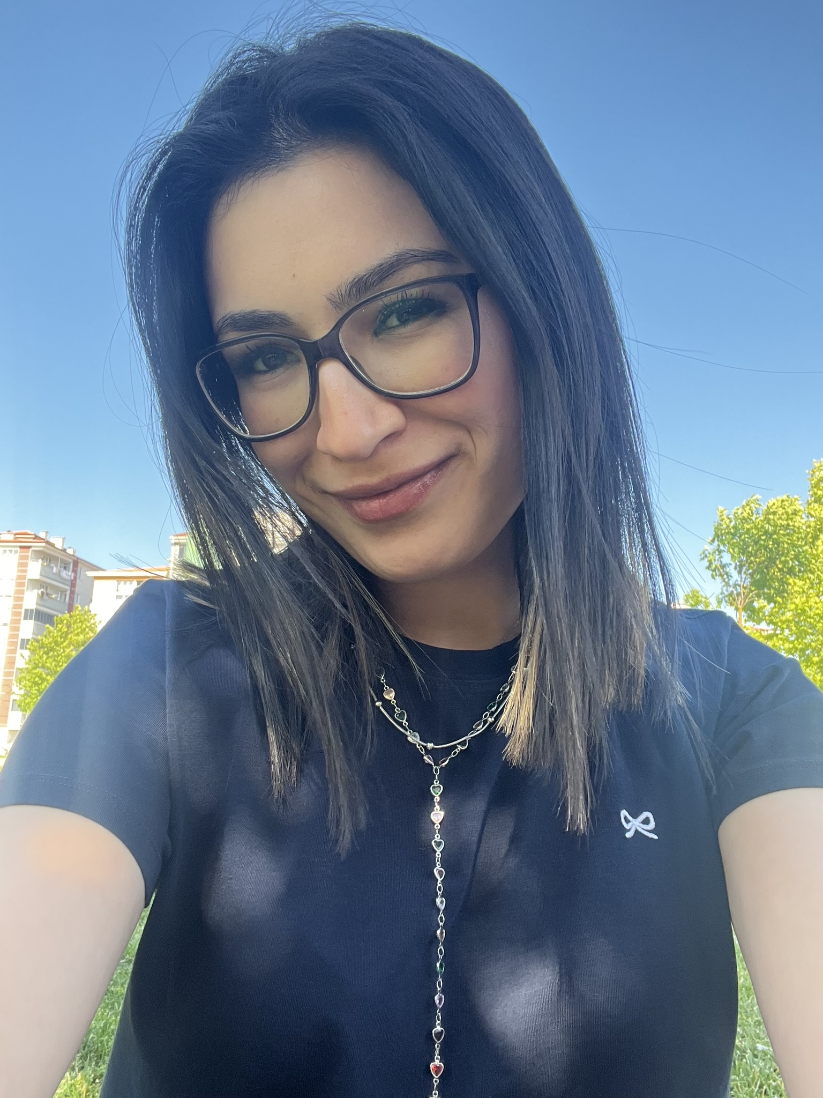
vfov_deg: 60.0
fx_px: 951
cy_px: 549
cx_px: 412
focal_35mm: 30
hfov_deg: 46.8
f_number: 2.2
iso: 50
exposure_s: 1/121
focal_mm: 2.71
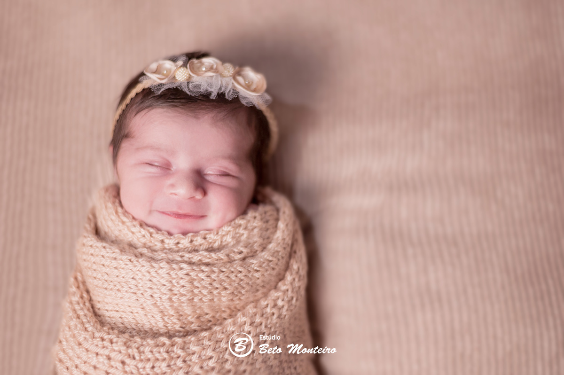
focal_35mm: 50
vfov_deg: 26.9
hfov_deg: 39.6
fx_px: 783
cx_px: 282
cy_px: 188
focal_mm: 50
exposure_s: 1/250
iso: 1600
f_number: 2
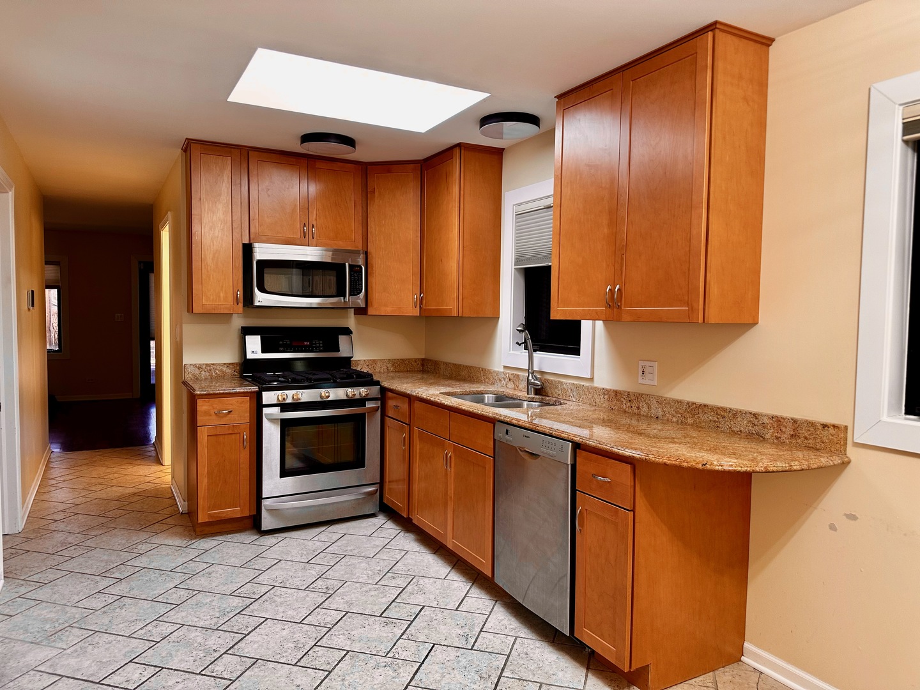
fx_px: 638
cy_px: 345
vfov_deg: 56.8
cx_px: 460
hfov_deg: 71.6
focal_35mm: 24
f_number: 1.78
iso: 125
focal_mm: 6.86
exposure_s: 1/60
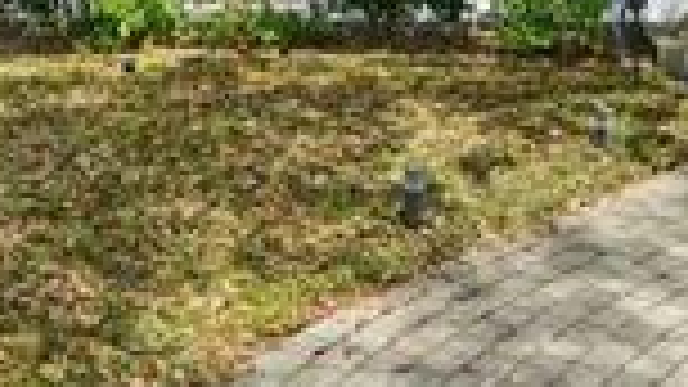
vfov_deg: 15.8
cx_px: 481
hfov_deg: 29.9
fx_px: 1277
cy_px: -194
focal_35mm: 70
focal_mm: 16
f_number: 14
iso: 400
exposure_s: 1/250
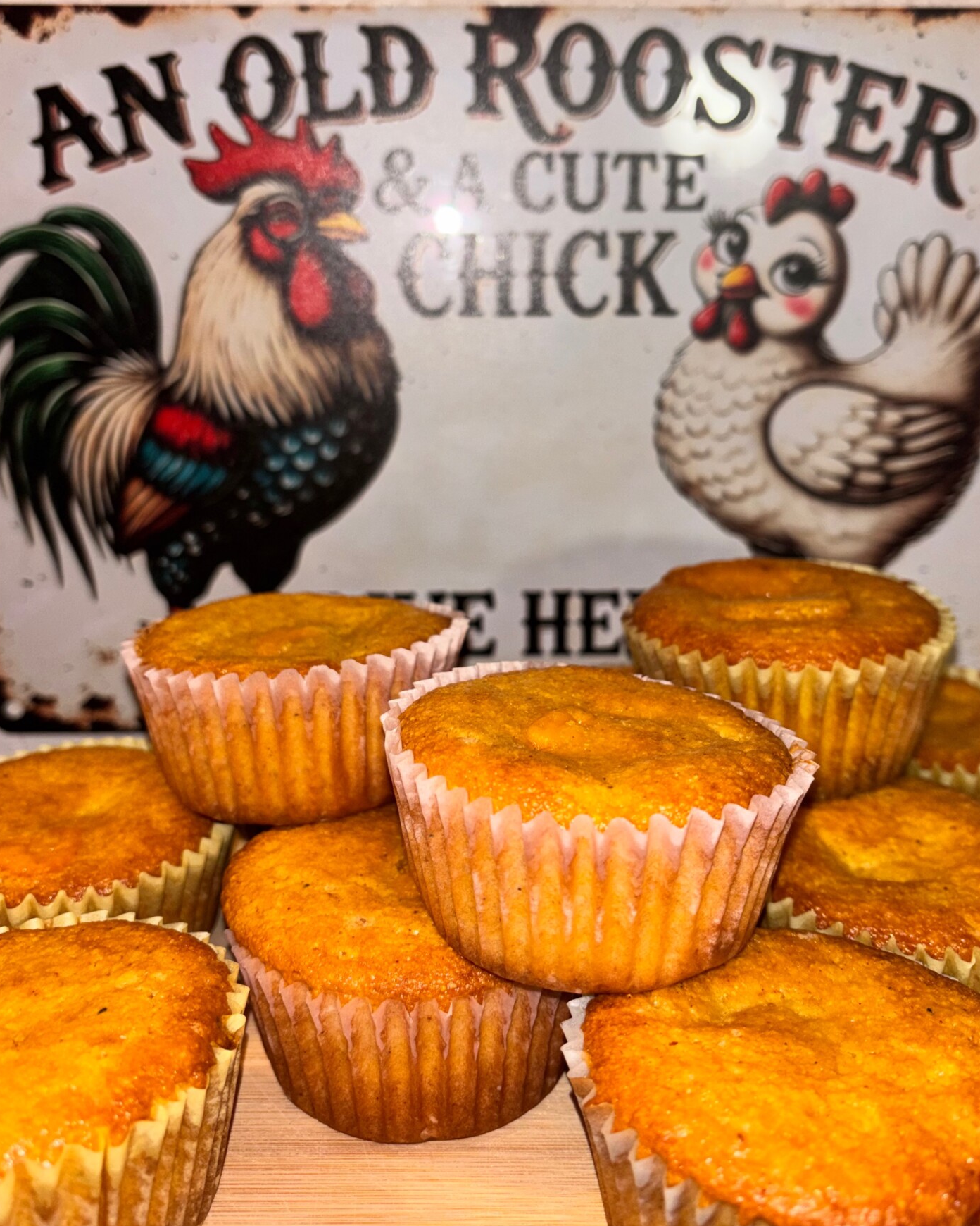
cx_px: 486
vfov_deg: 62.2
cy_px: 635
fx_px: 1015
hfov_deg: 51.5
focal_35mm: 28
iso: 32
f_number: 1.6
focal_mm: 5.96
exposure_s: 1/60
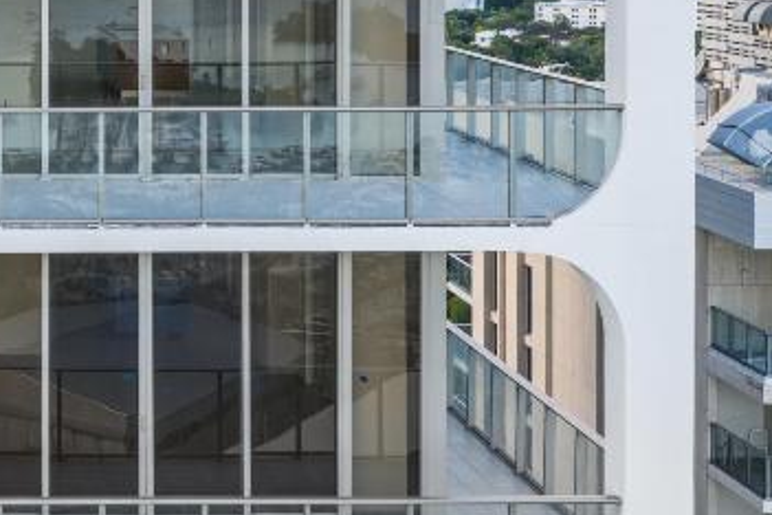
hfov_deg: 21.0
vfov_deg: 14.7
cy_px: 42
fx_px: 1973
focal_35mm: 92
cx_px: -88
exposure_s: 1/8
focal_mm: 14.45
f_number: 5
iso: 100
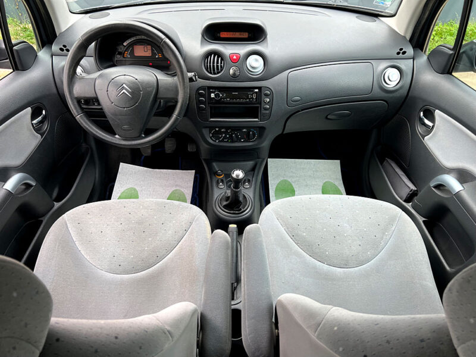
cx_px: 238
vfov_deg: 53.1
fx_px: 358
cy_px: 178
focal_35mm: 26
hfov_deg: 67.3
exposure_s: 1/121
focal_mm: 5.7
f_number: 1.5
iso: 40
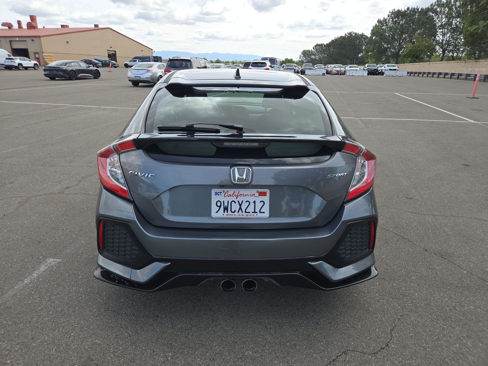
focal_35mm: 23
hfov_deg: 73.9
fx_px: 324
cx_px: 244
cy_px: 183
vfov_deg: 58.9
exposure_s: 1/911
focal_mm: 5.4
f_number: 1.8
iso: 25
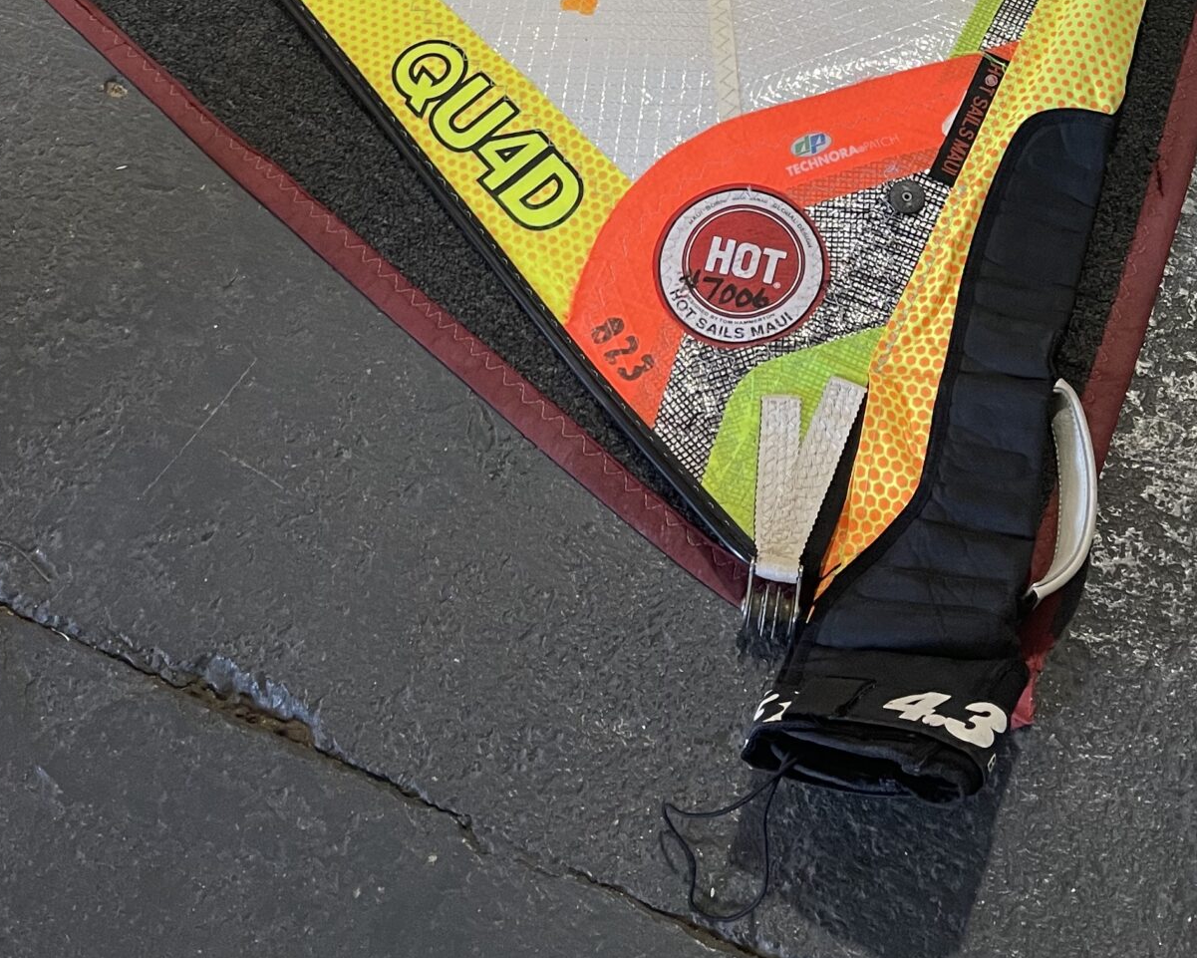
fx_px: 1842
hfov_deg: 35.9
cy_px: -229
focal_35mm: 52
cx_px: 687
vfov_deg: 25.7
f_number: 1.6
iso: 200
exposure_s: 1/60
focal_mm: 5.1
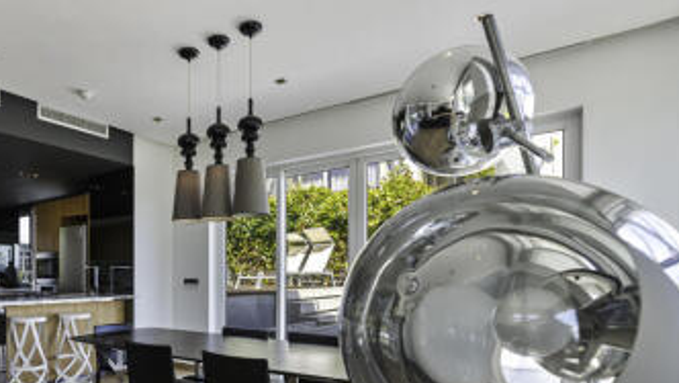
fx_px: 432
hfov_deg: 72.7
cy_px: 273
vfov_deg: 46.5
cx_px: 198
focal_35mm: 24
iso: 320
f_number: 6.3
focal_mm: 16
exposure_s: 1/25
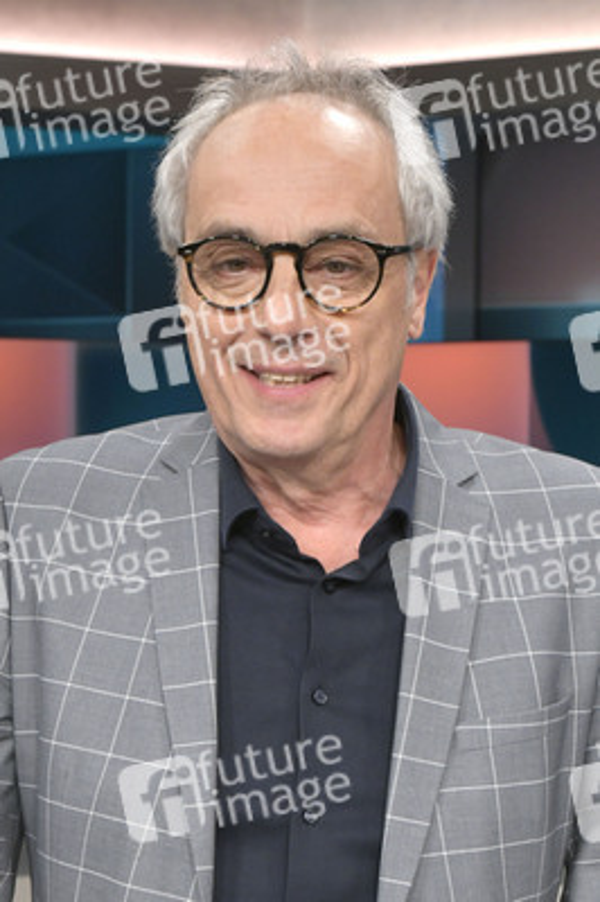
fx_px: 901
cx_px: 300
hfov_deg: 36.8
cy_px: 451
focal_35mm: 36
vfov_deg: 53.2
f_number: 5.6
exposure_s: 1/200
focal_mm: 36
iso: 2000
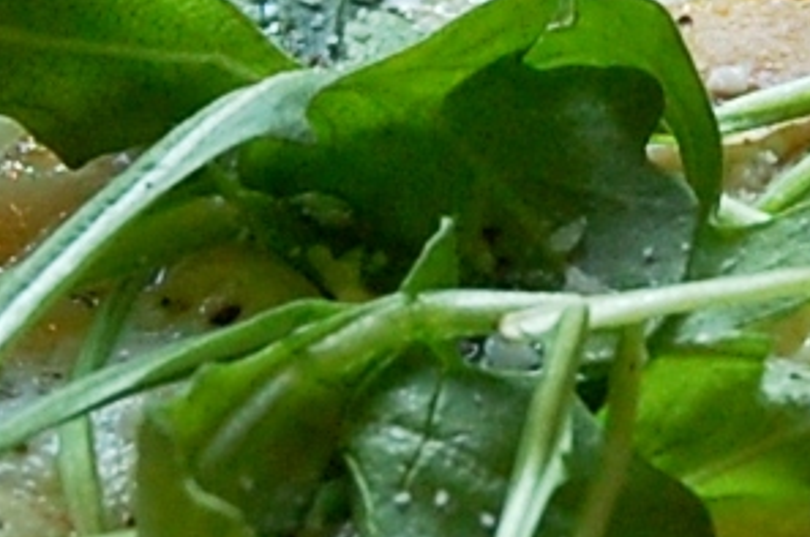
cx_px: 832
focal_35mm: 353
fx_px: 7925
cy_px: -60
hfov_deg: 5.8
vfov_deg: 3.9
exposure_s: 1/100
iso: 400
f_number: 5
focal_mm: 31
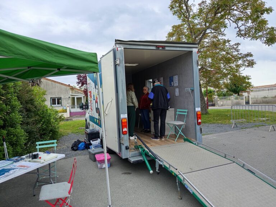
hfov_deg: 71.6
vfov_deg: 56.8
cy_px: 104
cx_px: 138
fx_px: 191
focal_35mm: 24
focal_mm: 5.24
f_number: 1.7
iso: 50
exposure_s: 1/149
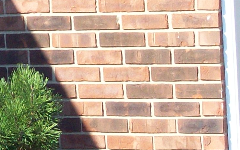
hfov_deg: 5.8
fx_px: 2361
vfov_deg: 3.6
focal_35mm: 361
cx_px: 86
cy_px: 125
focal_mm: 13.7
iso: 80
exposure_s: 1/237
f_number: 4.6
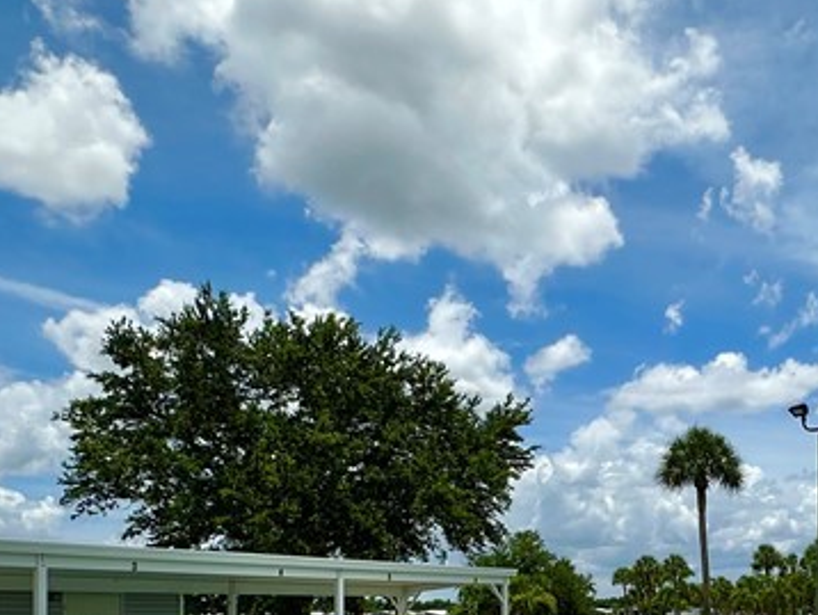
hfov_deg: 43.9
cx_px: 688
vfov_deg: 33.4
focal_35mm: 40
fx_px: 946
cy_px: 594
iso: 50
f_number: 2.2
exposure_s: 1/3731
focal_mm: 2.22
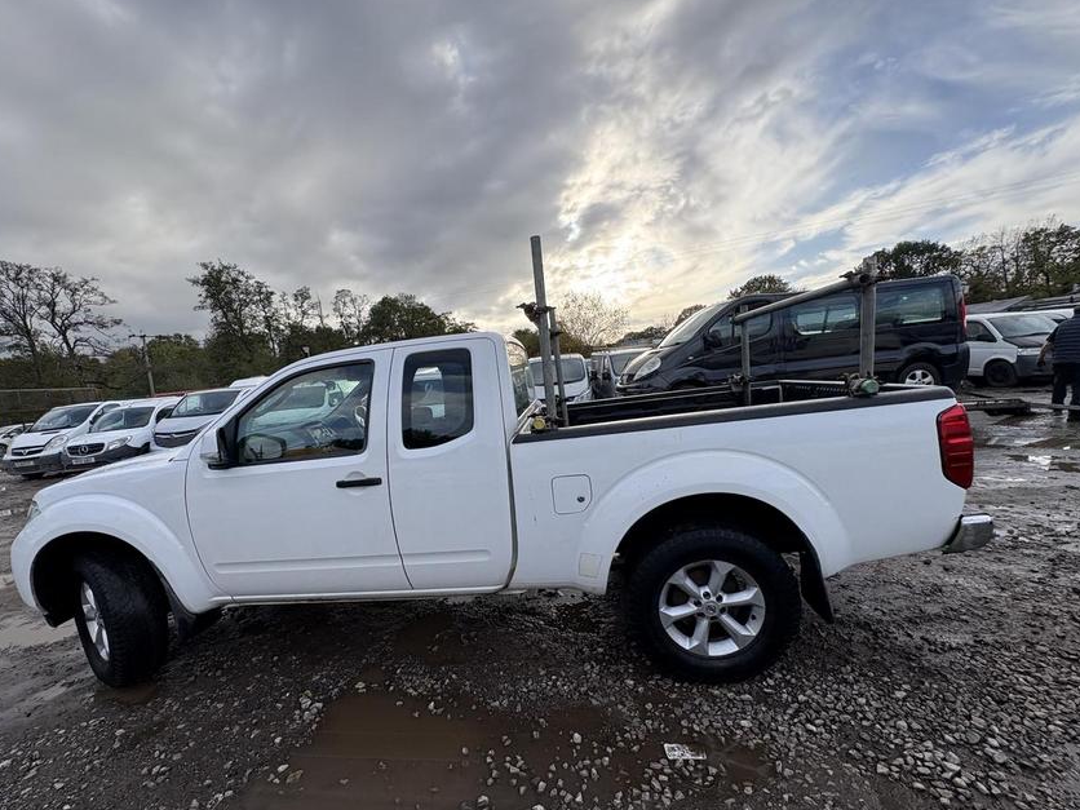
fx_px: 468
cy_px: 428
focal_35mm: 15
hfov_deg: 98.1
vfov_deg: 81.7
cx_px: 508
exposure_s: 1/756
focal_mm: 2.22
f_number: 2.2
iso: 40
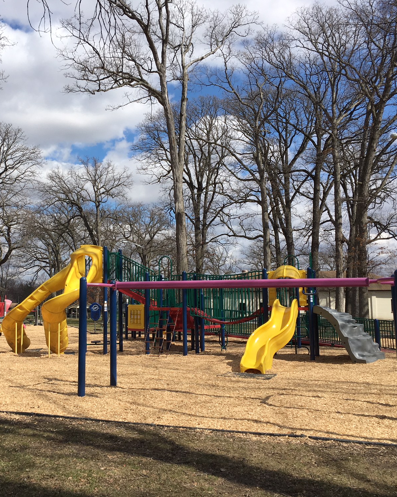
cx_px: 134
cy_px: 247
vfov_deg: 47.9
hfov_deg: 38.7
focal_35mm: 38
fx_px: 558
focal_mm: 4.15
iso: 25
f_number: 2.2
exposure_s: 1/1923
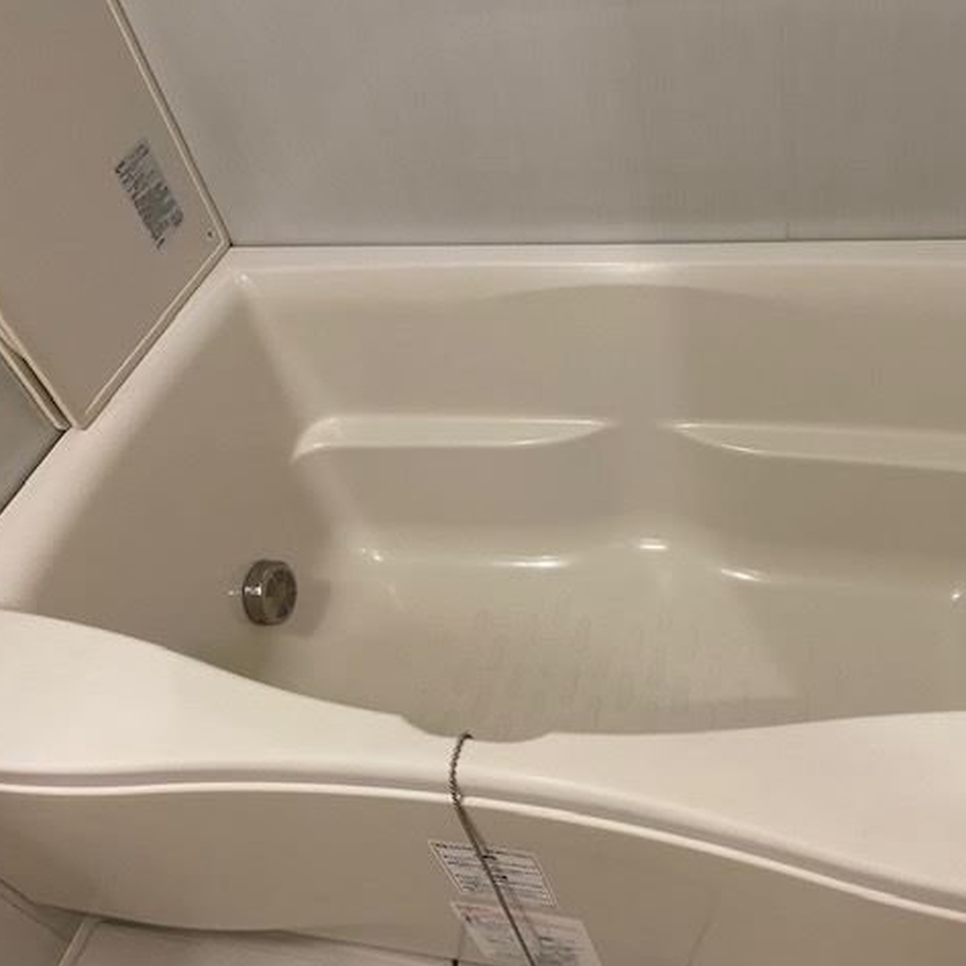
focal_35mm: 31
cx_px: 624
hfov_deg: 51.8
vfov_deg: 52.5
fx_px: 979
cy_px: 483
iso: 160
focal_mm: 4.25
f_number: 1.8
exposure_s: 1/50
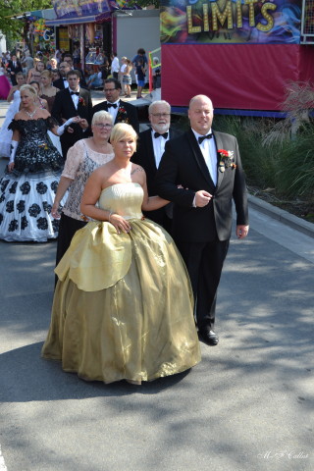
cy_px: 236
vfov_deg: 35.1
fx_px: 746
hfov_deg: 23.8
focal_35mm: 57
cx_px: 157
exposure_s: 1/160
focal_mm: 38
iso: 100
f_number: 6.3
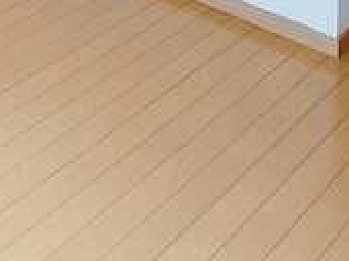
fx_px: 735
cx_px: 14
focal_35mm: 73
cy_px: -326
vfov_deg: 14.7
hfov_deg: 25.6
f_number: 2.2
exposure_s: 1/60
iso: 100
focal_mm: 1.74
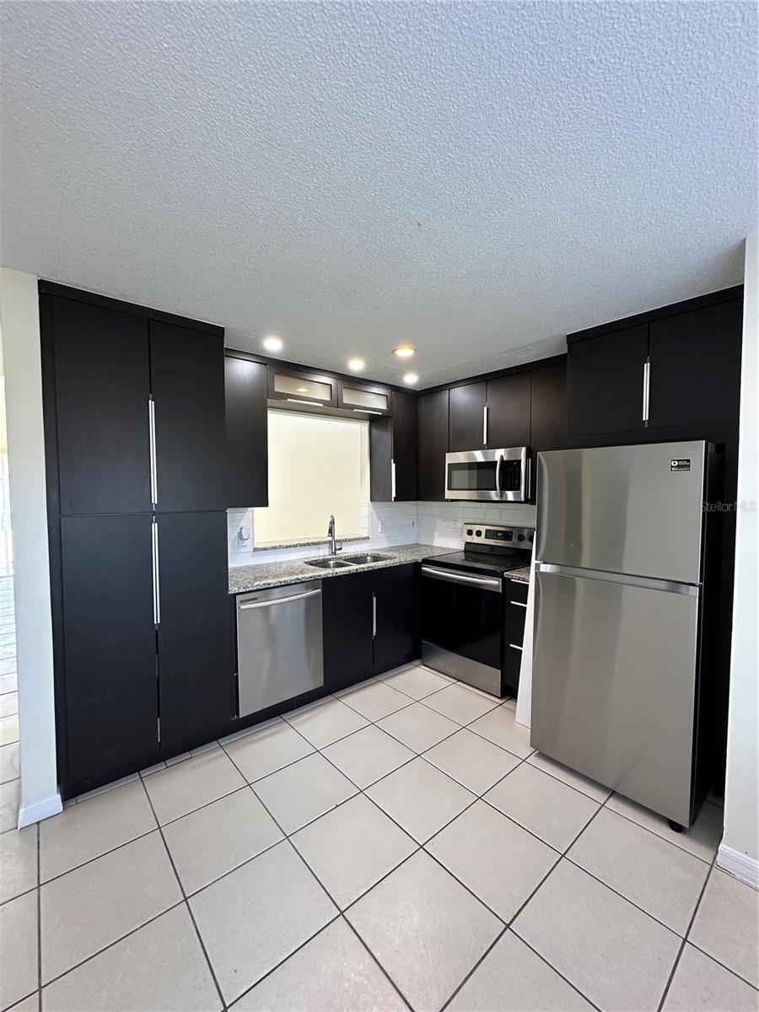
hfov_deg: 85.7
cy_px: 506
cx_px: 380
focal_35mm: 14
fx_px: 409
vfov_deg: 102.1
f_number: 2.2
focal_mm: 2.22
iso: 320
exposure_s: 1/120
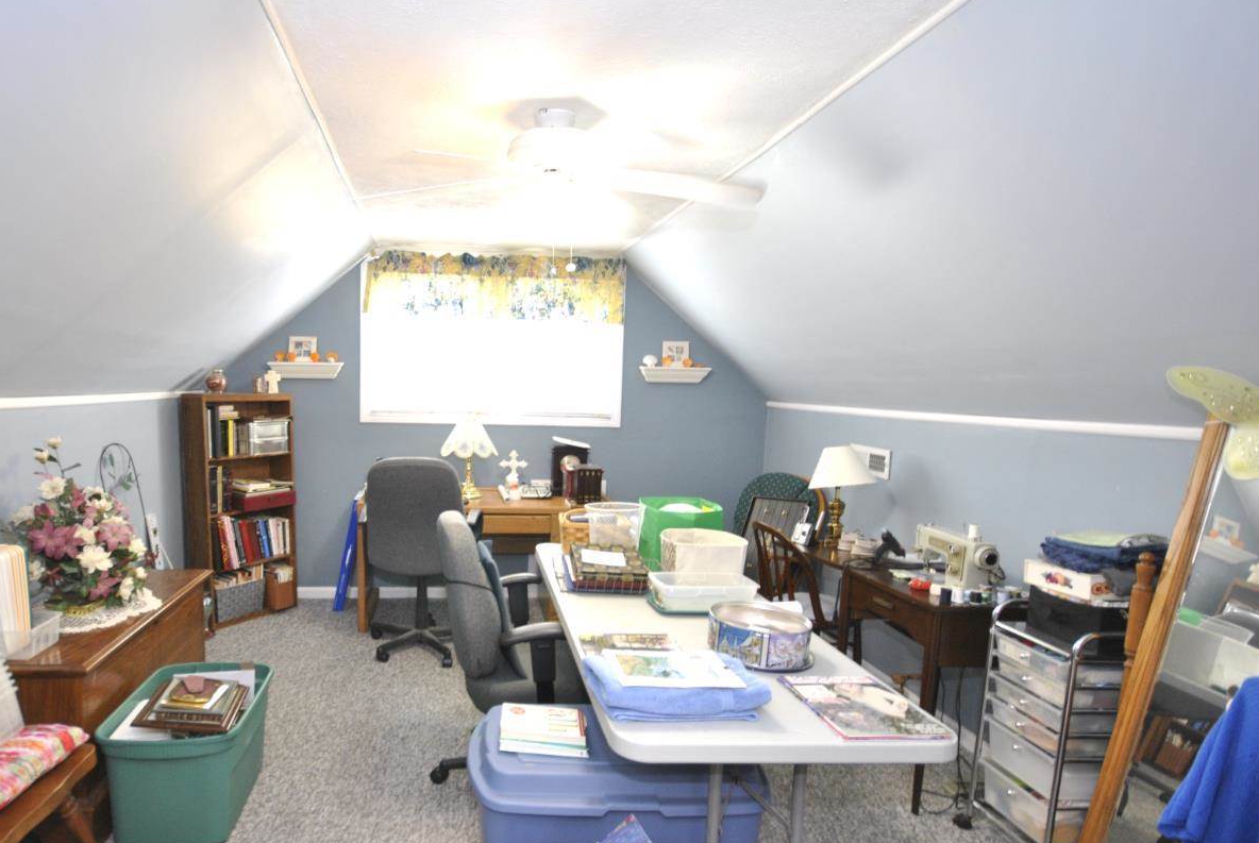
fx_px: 665
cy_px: 462
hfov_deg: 85.5
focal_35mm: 19
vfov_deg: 64.6
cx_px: 489
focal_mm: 10
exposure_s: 1/30
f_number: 4
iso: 400
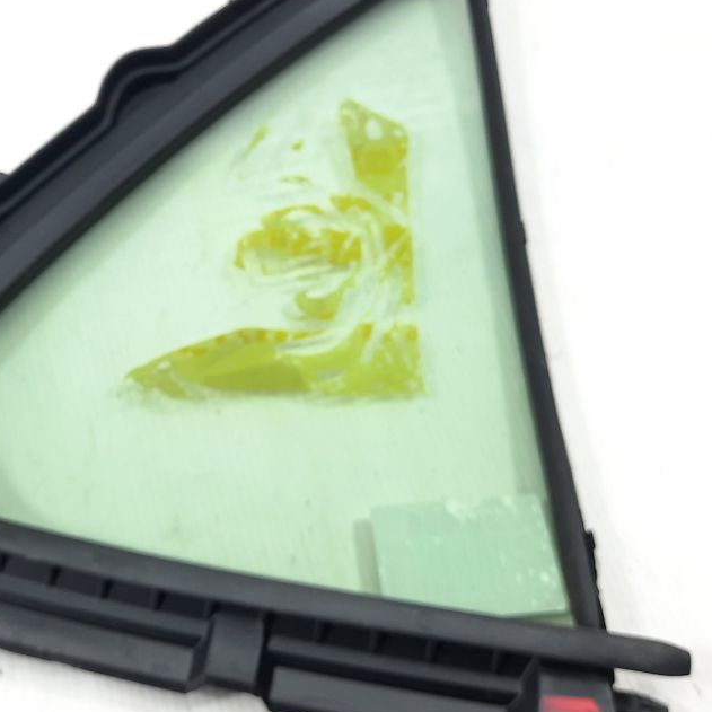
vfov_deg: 39.9
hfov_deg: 39.7
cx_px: 254
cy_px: 288
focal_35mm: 42
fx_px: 977
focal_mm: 4.6
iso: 64
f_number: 2
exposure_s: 1/50
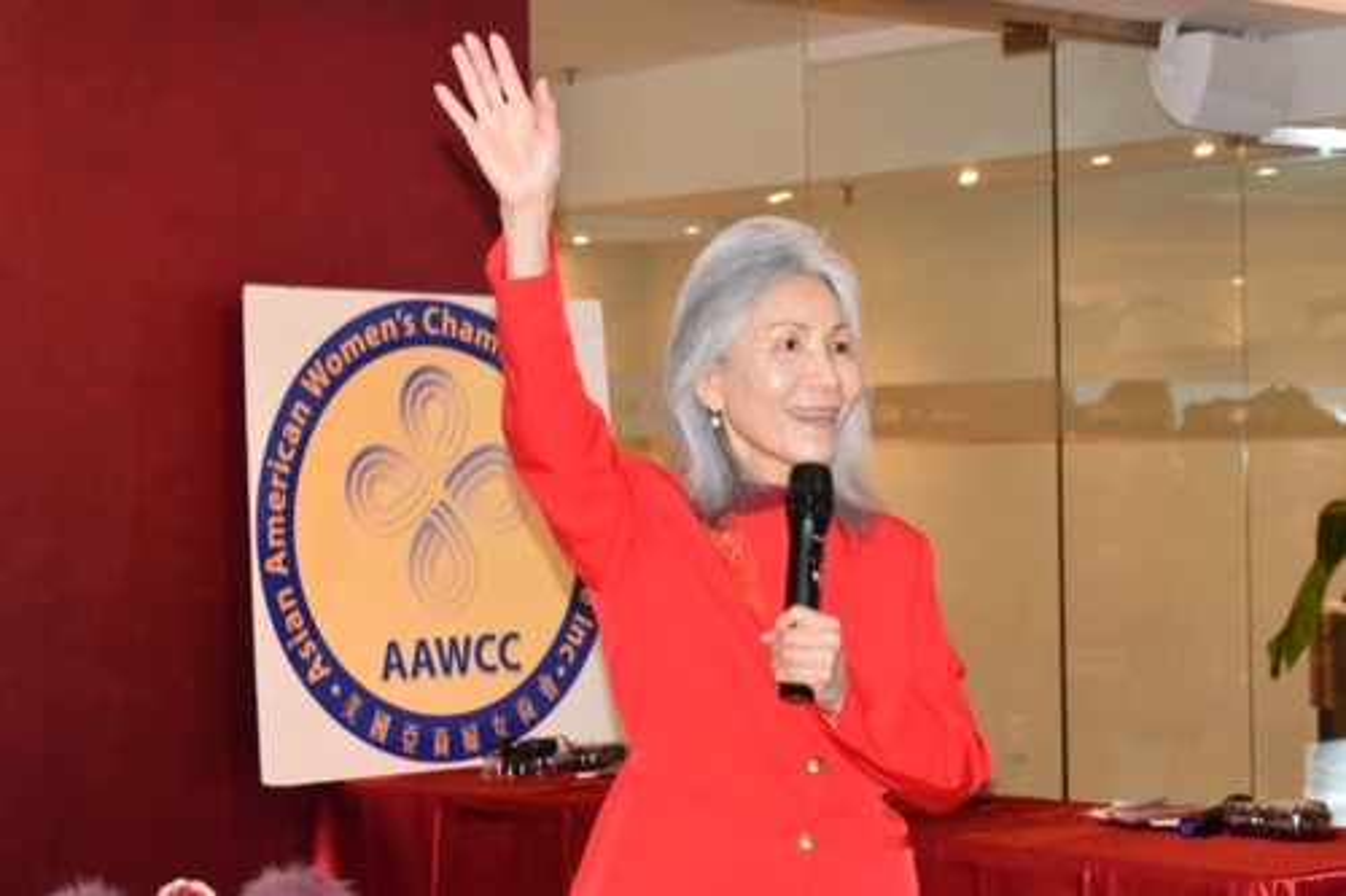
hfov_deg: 24.6
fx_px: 3083
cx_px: 673
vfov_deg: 16.5
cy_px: 448
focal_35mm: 82
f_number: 5.6
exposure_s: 1/60
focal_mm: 55
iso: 900
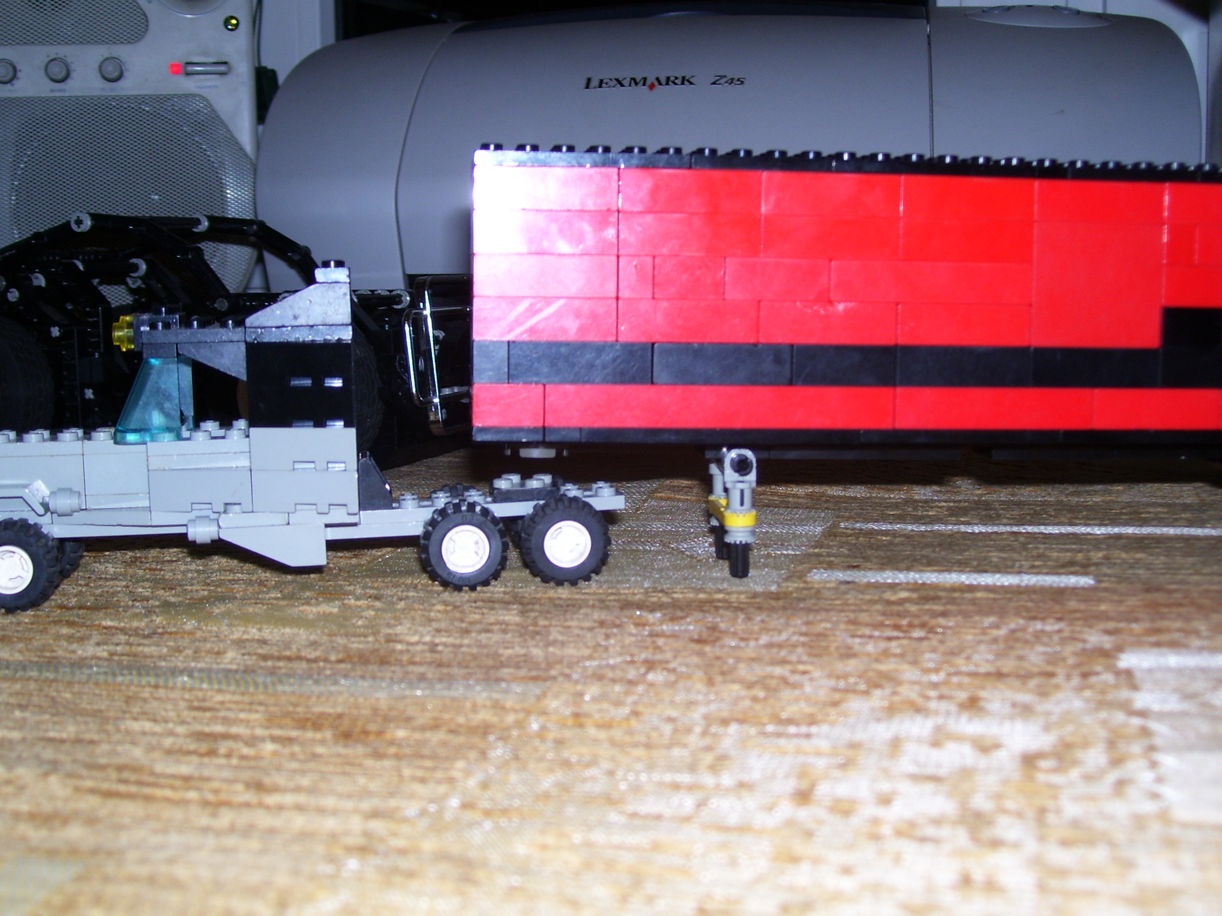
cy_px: 458
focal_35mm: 46
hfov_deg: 41.2
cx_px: 611
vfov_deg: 31.5
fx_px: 1624
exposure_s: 1/60
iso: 80
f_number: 3
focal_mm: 7.6
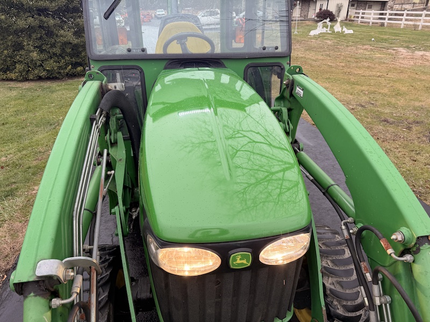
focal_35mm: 24
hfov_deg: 71.6
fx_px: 298
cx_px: 215
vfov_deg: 56.8
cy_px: 161
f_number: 1.78
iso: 64
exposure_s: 1/178
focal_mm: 6.76
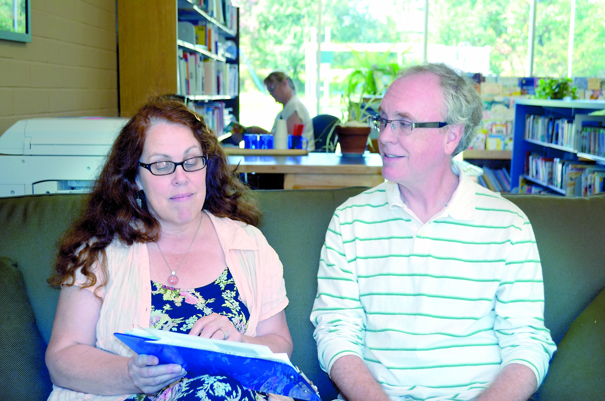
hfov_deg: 41.2
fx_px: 805
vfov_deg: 28.0
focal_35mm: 48
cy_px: 200
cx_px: 302
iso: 360
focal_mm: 32
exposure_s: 1/125
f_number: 4.8
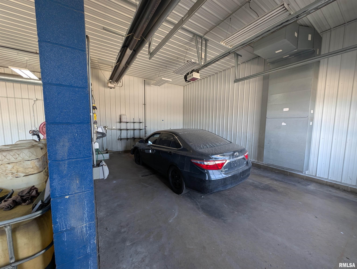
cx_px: 178
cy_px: 134
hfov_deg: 110.5
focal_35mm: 12
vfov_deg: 94.6
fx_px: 124
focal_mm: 2.23
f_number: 1.95
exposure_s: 1/32.9
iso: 37
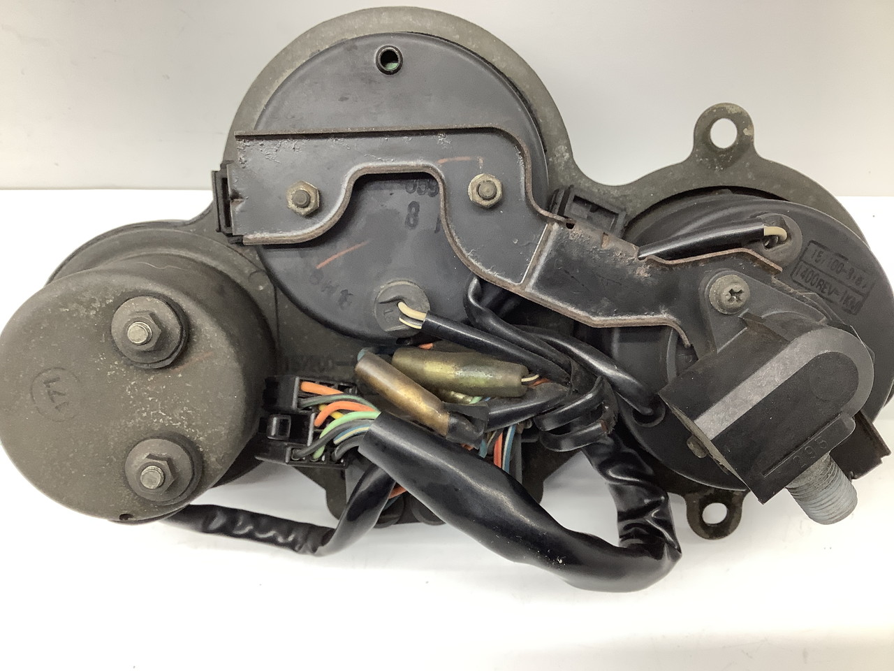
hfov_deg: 58.4
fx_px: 801
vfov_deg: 45.4
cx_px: 447
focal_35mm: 31
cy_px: 336
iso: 100
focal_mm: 3.3
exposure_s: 1/60
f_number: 2.4
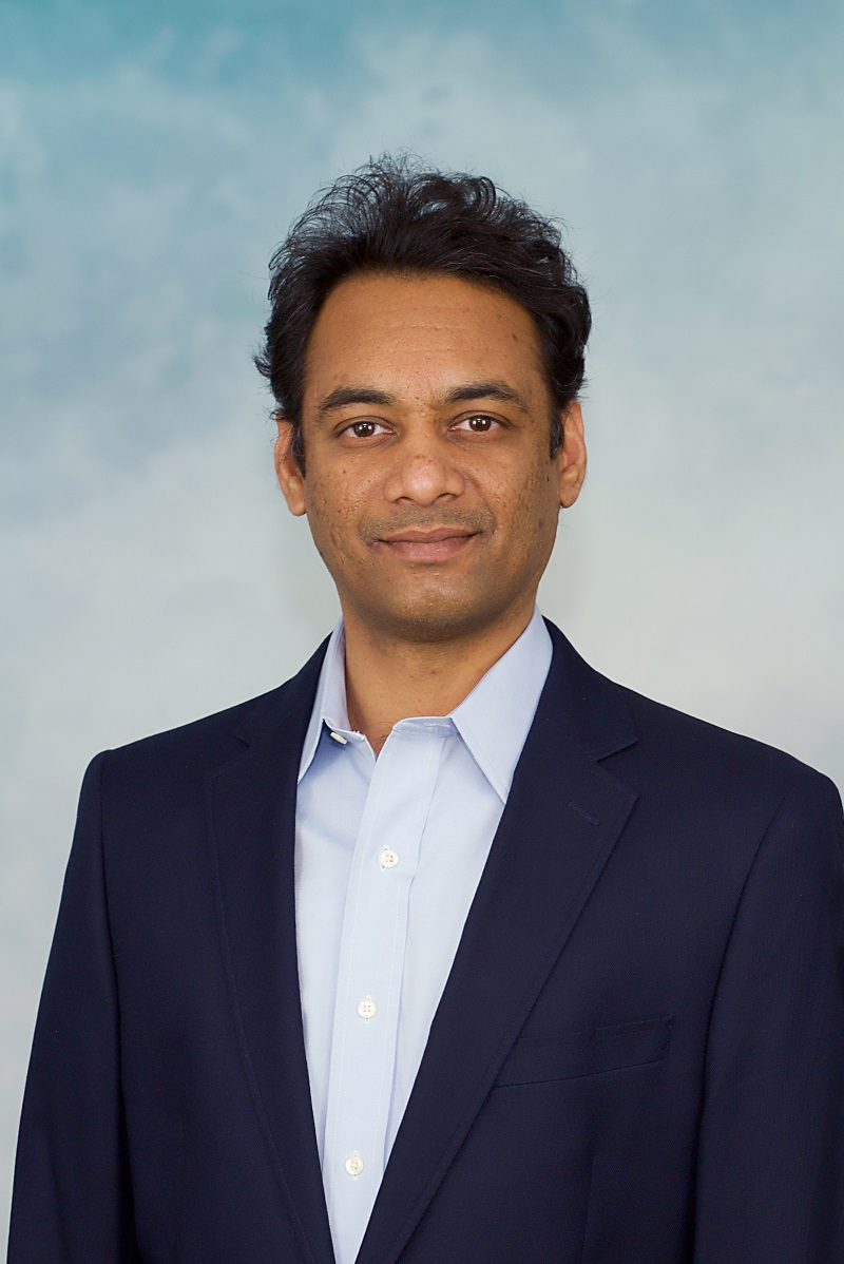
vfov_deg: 41.1
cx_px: 422
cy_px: 632
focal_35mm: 48
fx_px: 1686
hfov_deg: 28.1
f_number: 5
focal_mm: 48
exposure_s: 1/125
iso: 800
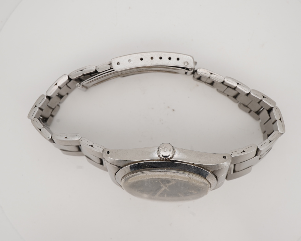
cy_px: 120
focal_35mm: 51
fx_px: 454
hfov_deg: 36.7
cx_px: 155
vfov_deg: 29.7
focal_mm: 30
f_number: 22
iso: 160
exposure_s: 1/160
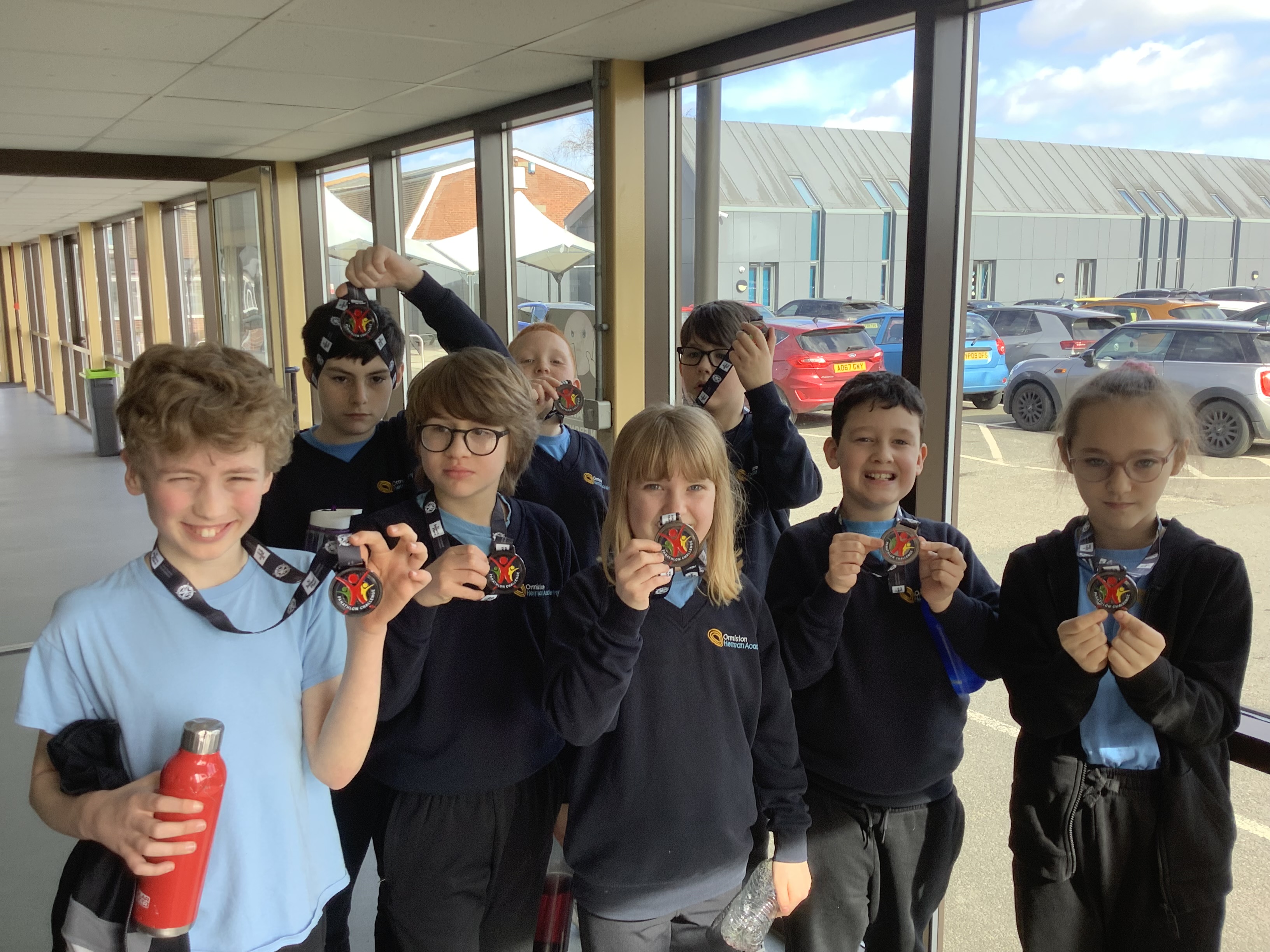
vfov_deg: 45.4
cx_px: 635
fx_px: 1137
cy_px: 476
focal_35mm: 31
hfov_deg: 58.4
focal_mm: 3.3
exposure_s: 1/120
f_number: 2.4
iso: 32
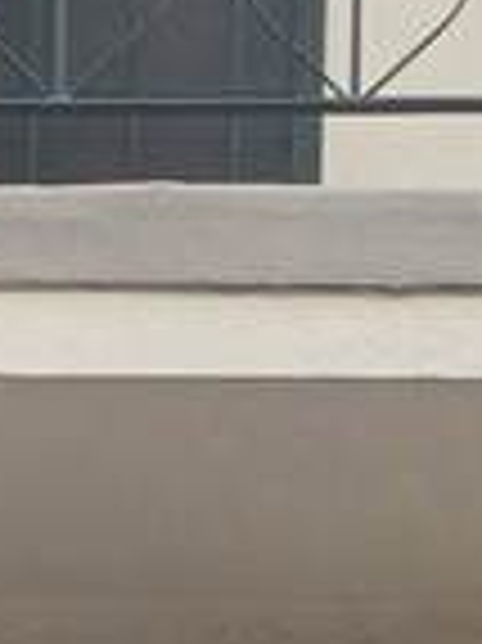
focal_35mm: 179
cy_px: 2022
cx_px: 293
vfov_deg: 8.8
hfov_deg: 8.3
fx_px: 3328
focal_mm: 4.6
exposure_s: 1/101
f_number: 1.8
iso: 50
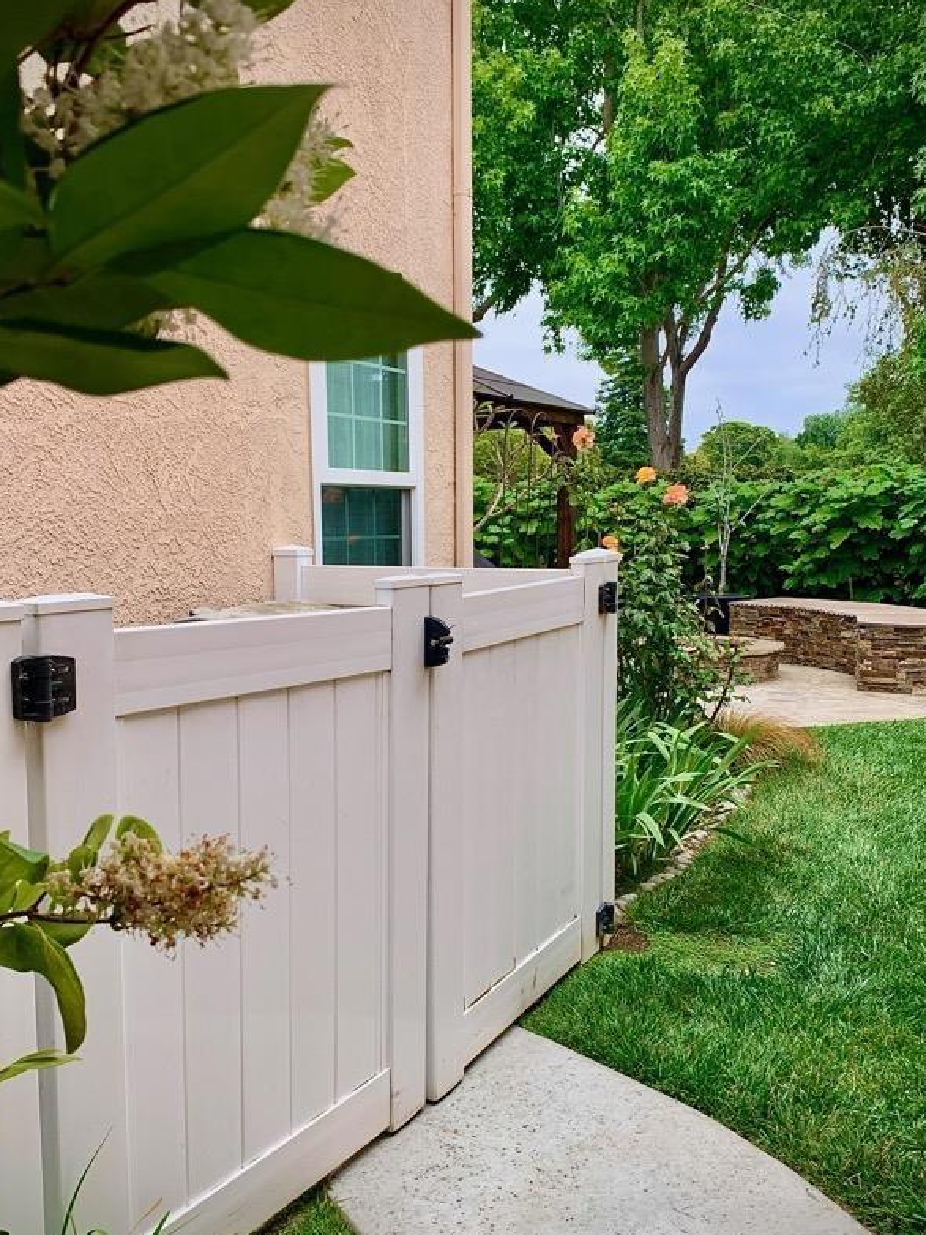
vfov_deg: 53.9
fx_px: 1213
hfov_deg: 41.8
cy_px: 666
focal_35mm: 34
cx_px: 465
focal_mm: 4.25
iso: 25
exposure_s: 1/936
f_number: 1.8
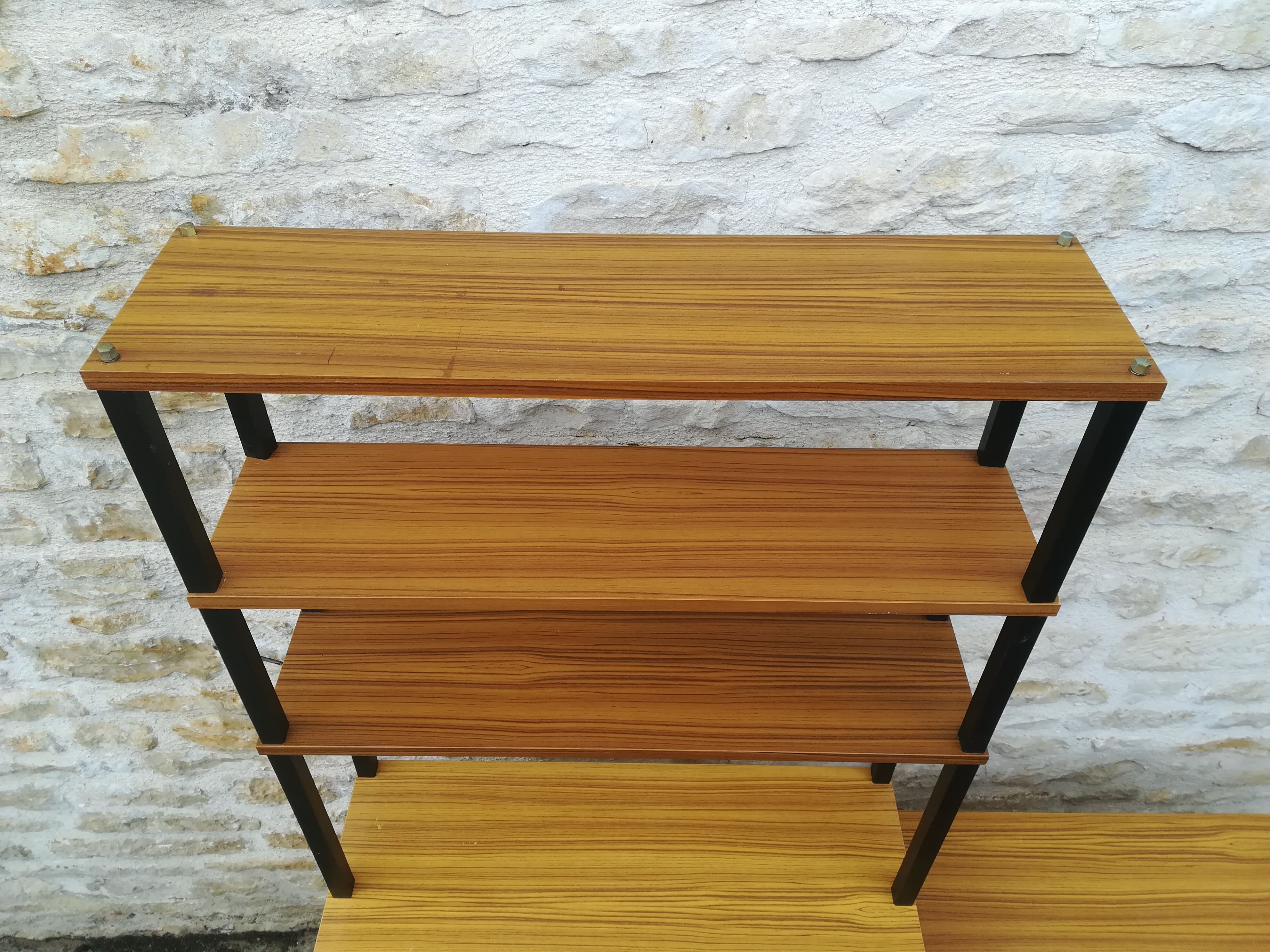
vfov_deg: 53.1
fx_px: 954
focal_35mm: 26
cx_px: 635
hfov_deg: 67.3
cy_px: 476
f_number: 2.2
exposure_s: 1/100
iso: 80
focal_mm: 3.83
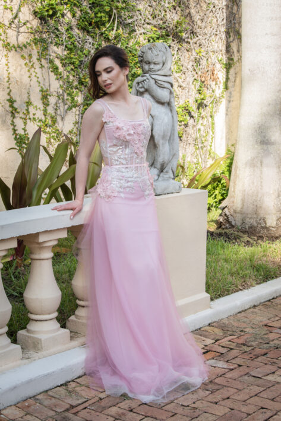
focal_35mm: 70
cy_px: 210
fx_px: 820
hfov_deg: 19.4
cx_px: 140
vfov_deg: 28.8
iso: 160
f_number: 7.1
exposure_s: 1/100
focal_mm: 70
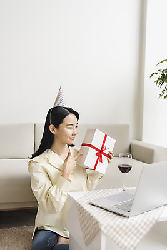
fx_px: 320
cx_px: 84
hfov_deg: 29.3
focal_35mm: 46
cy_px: 125
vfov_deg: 42.7
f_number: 3.5
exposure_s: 1/200
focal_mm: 46
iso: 200
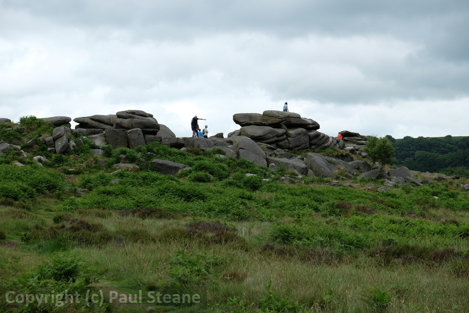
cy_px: 156
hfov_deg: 24.5
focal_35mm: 83
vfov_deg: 16.5
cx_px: 234
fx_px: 1081
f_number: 5.6
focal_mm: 55
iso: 200
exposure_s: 1/340
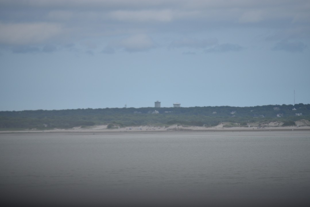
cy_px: 104
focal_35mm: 300
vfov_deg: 4.6
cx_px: 155
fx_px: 2583
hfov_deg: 6.9
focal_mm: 200
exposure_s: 1/1600
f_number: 5.6
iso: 200
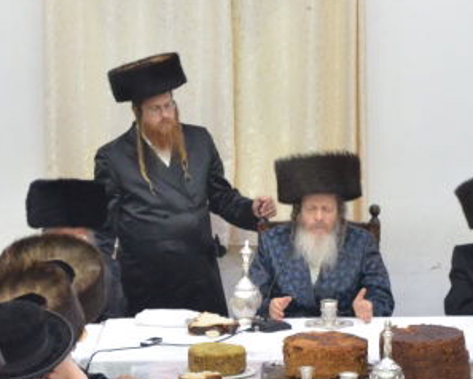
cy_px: 201
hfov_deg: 12.4
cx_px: 405
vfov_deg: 10.0
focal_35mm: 155
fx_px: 2171
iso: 2000
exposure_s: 1/250
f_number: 4.2
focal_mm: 32
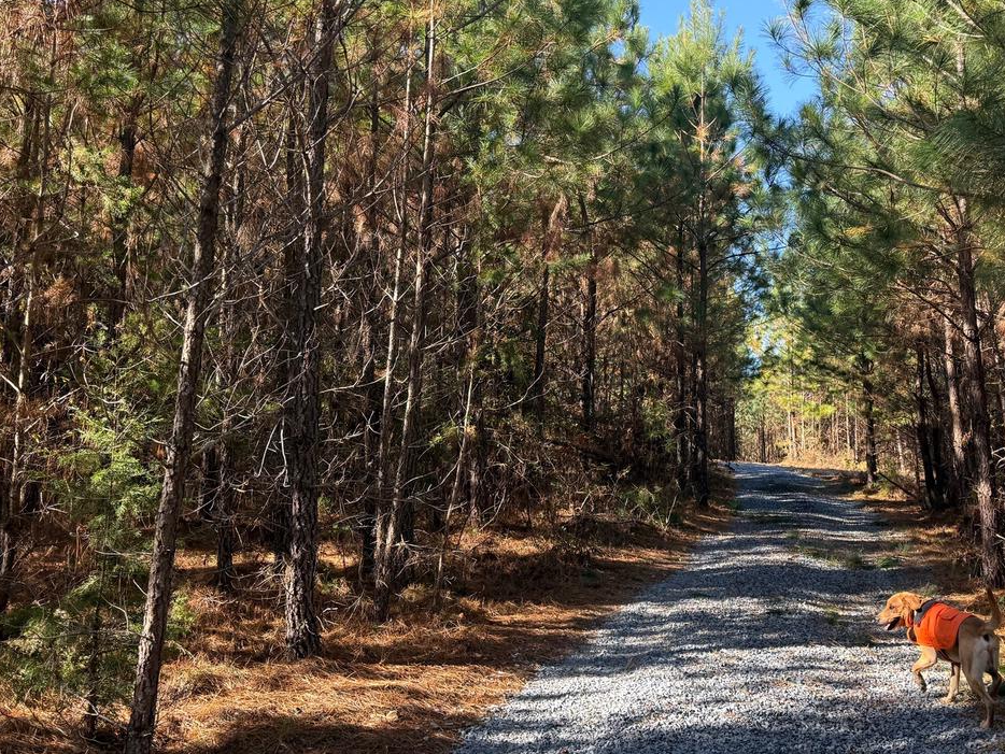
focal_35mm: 37
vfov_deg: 38.6
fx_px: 1074
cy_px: 321
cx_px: 649
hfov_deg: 49.5
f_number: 1.78
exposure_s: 1/695
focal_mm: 6.76
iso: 100
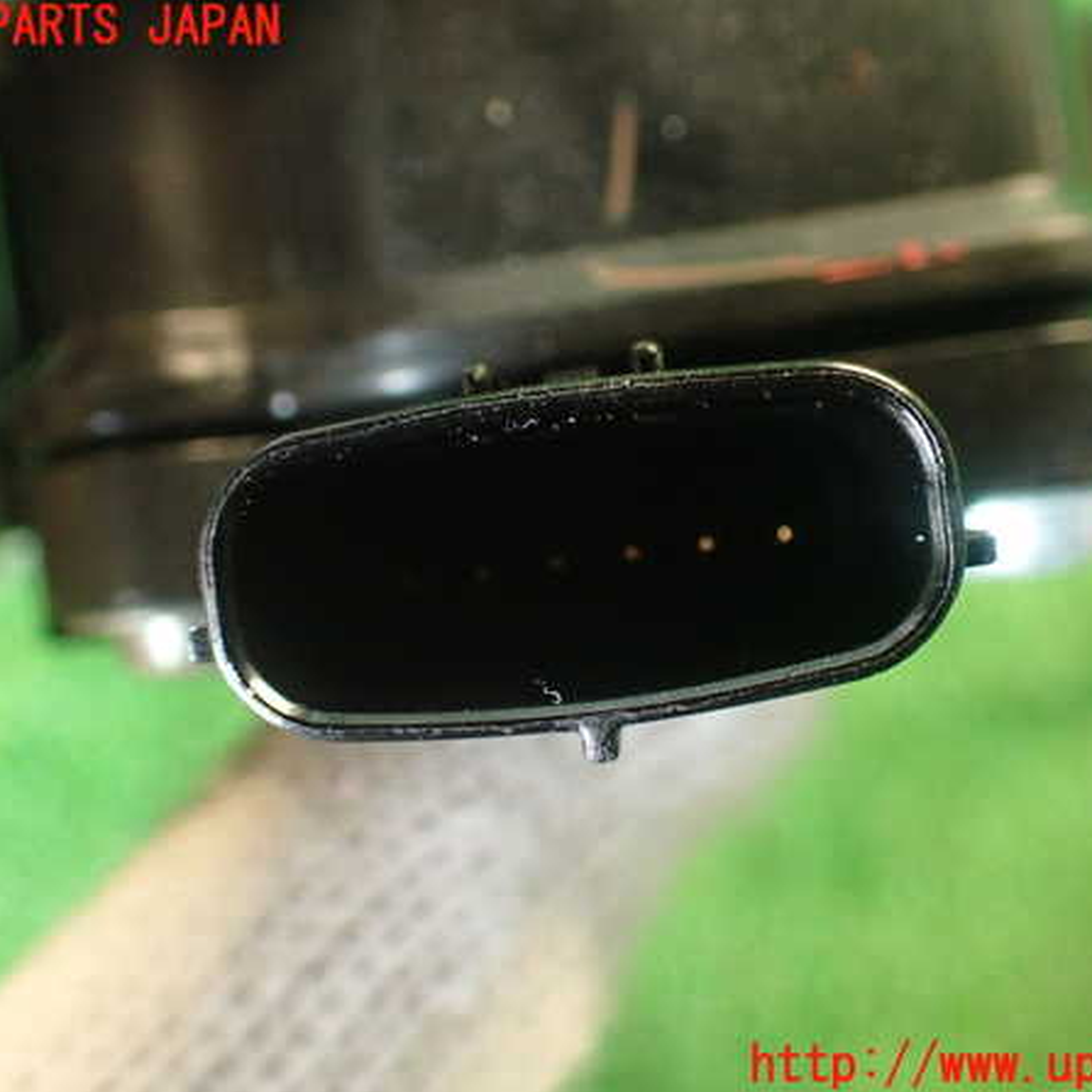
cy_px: 547
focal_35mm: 38
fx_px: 1356
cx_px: 569
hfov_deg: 43.8
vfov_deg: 43.9
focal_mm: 5.79
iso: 800
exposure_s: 1/30
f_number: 2.4
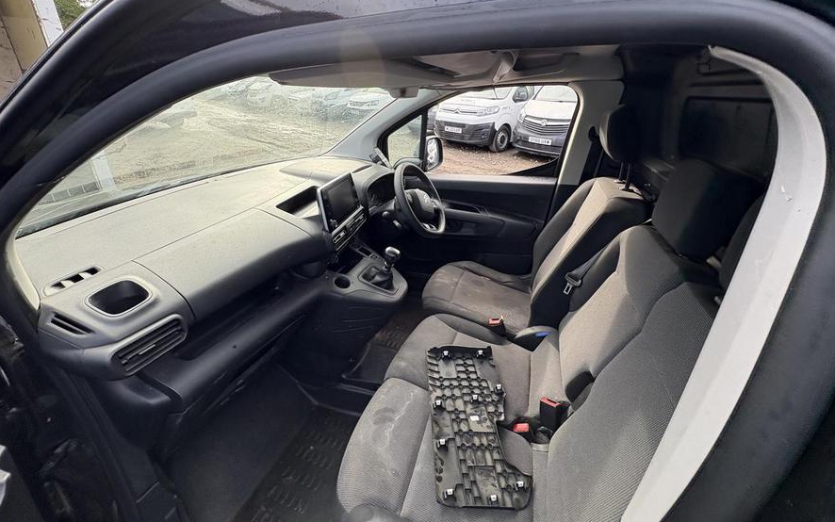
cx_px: 417
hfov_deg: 101.5
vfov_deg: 74.3
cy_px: 220
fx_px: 341
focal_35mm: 15
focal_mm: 2.22
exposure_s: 1/146
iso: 64
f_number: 2.2
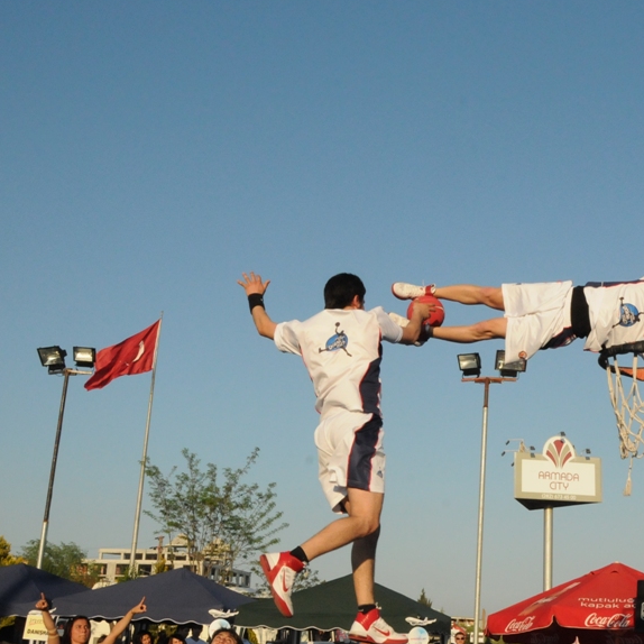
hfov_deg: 33.1
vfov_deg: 34.0
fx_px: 1052
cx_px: 514
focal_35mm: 50
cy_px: 365
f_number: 16
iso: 1600
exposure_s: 1/1000
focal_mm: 22
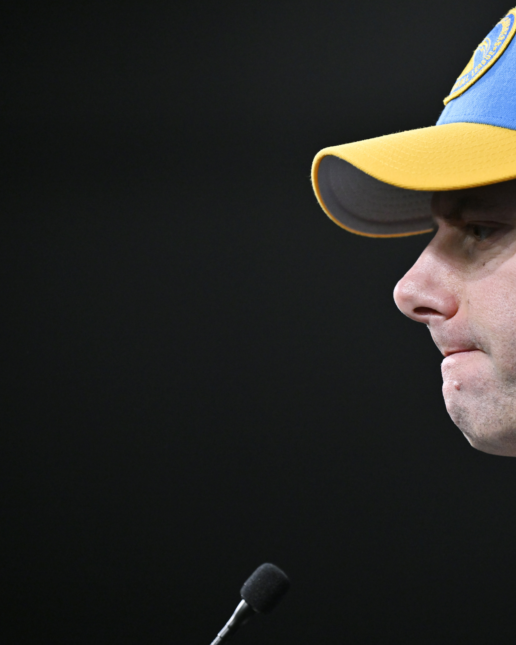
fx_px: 5383
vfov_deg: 6.9
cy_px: 322
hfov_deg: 5.5
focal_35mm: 282
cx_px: 403
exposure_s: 1/1250
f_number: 3.5
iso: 2000
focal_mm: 200
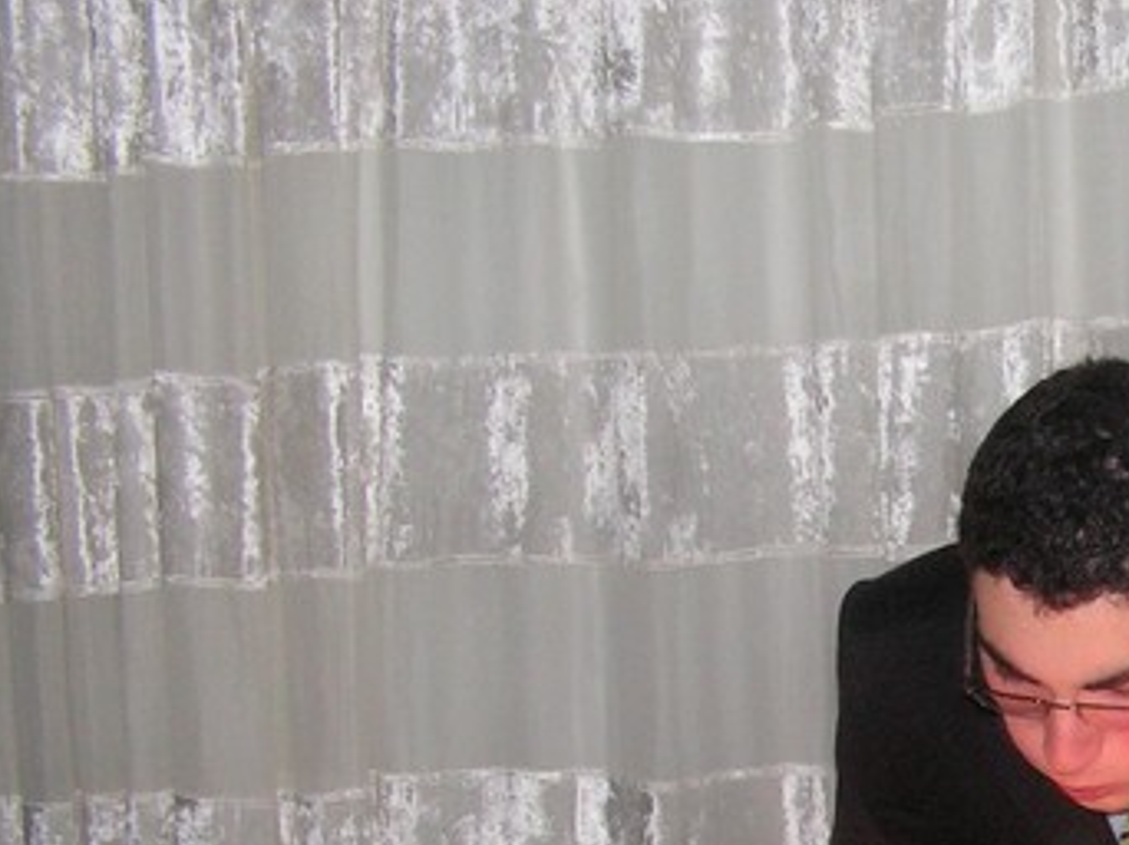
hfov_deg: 21.0
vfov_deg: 16.3
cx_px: 1228
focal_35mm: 89
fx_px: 2901
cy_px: 828
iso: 200
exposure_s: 1/40
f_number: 3.2
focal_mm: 6.4
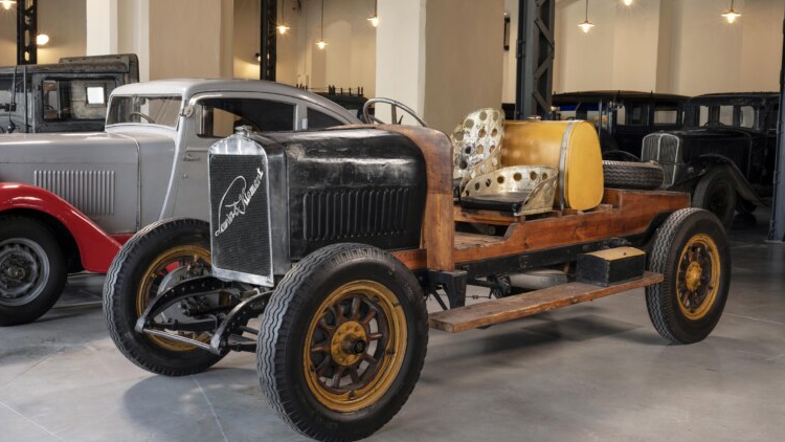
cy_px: 214
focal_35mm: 44
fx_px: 916
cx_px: 391
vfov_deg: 27.1
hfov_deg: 46.4
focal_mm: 41
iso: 100
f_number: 14
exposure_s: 1/1.67
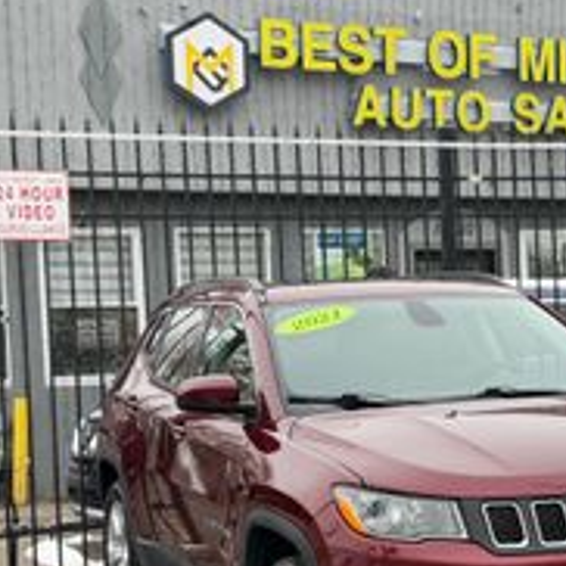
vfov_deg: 20.5
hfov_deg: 20.3
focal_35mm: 84
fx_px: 1554
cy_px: 401
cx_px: 479
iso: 64
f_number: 1.78
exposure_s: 1/523
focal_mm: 6.76
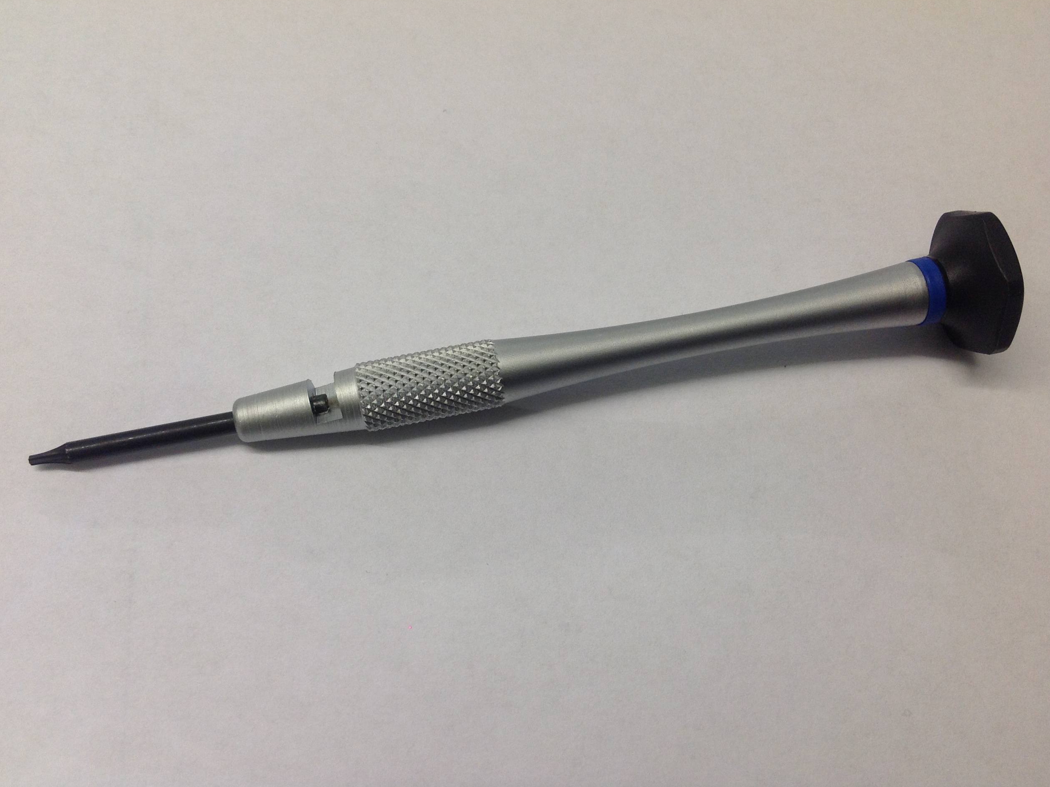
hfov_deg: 51.4
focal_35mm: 36
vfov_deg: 39.7
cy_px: 392
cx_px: 520
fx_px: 1092
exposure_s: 1/33
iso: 64
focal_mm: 4.28
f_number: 2.4
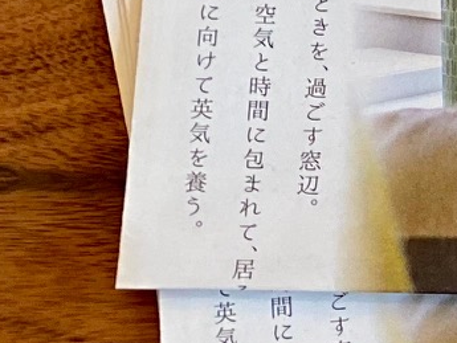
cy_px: -205
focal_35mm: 304
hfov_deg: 6.3
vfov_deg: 4.9
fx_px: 4015
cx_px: 959
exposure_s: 1/122
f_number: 2
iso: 40
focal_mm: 6
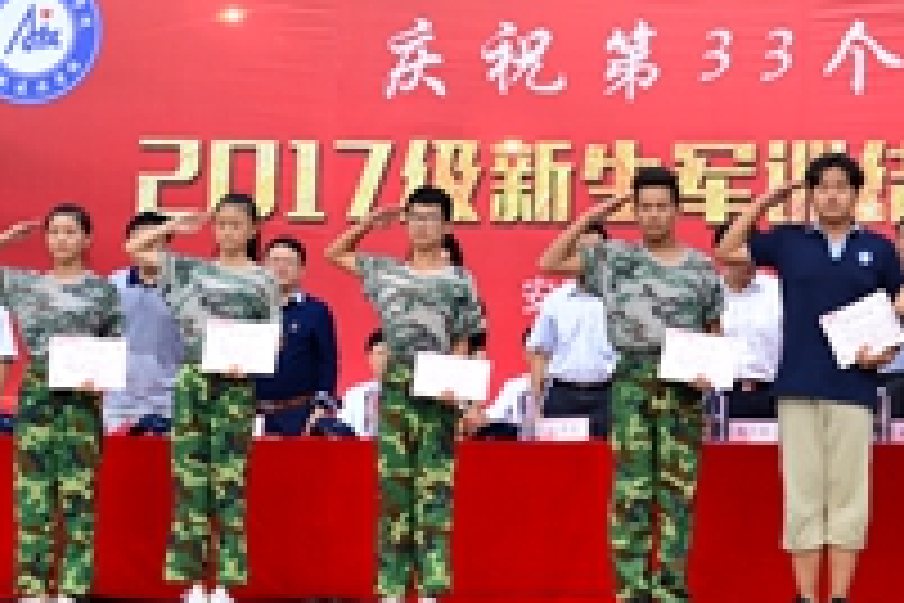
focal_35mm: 87
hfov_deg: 22.8
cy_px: 214
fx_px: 2184
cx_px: 823
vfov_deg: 15.7
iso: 100
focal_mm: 35
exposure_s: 1/125
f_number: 5.6
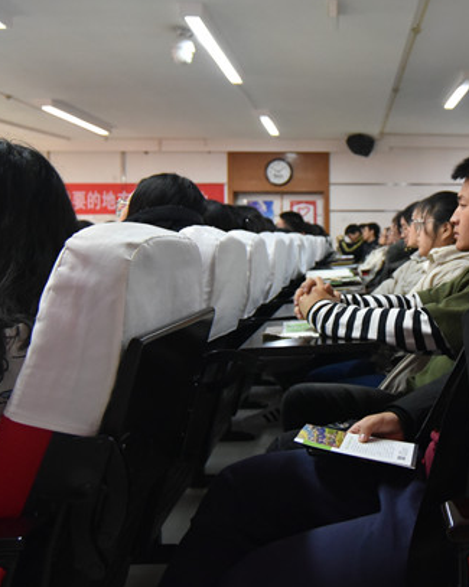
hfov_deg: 43.5
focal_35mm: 33
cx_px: 333
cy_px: 295
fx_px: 573
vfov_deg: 54.3
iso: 3200
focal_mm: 22
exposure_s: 1/60
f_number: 3.8
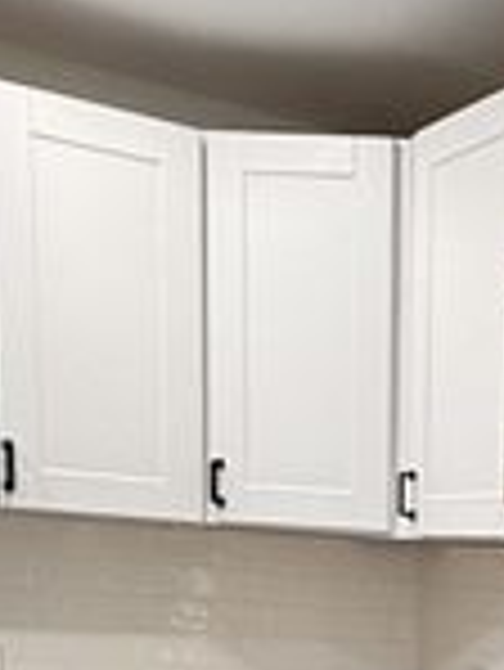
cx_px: 783
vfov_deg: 24.0
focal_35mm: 72
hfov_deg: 18.0
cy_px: 854
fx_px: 1396
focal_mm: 2.22
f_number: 2.2
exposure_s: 1/120
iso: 160
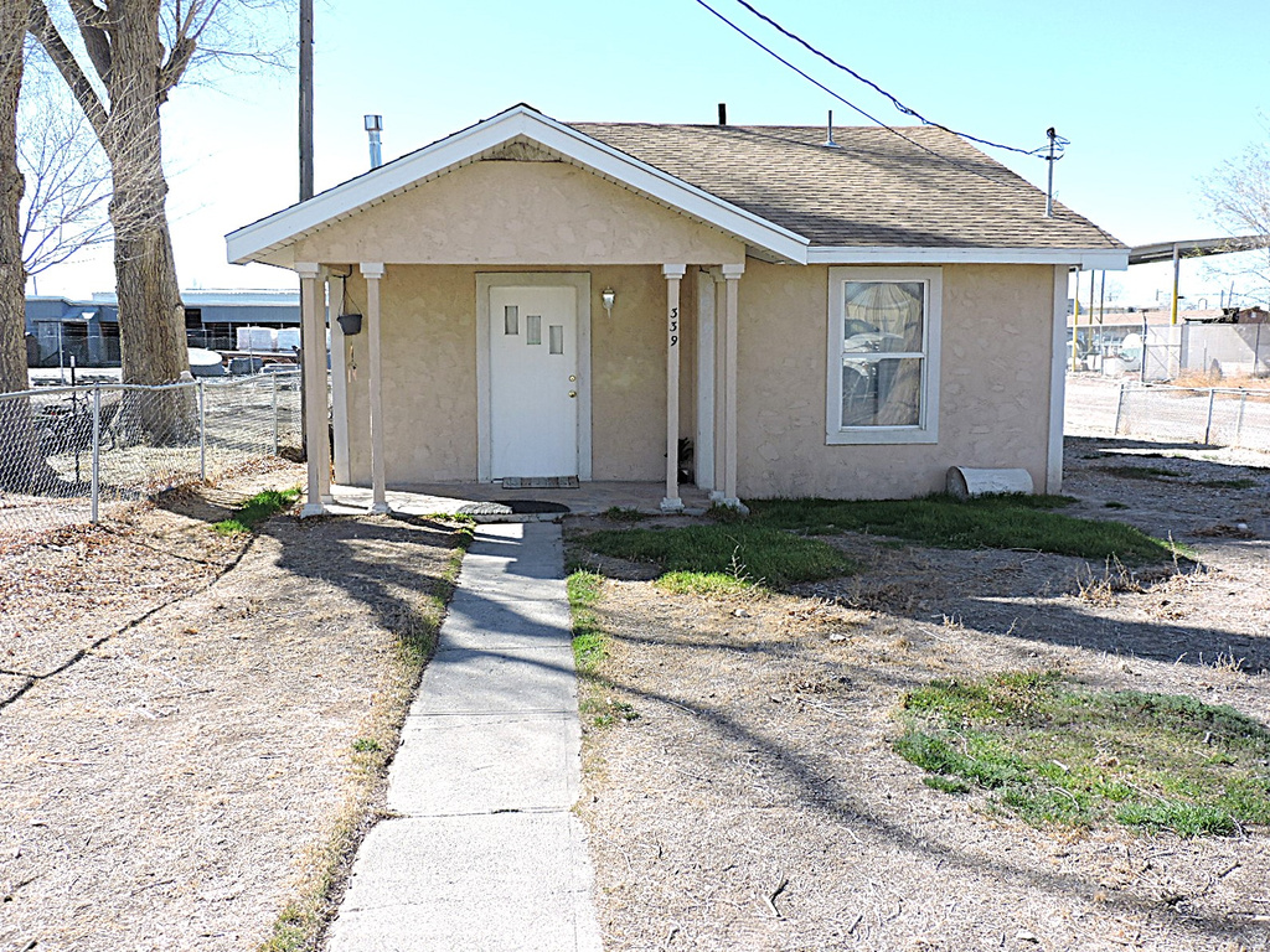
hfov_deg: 60.0
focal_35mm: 30
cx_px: 635
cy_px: 476
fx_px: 1101
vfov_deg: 46.8
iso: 100
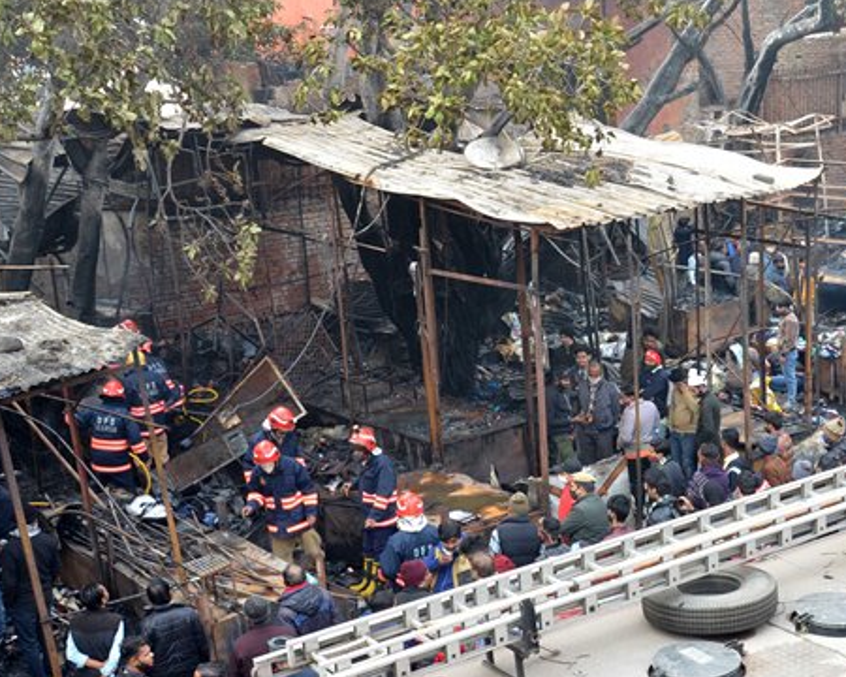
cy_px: 429
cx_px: 634
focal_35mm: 60
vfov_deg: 25.3
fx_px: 1502
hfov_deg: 30.9
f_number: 7.1
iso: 400
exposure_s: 1/160
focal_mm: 24
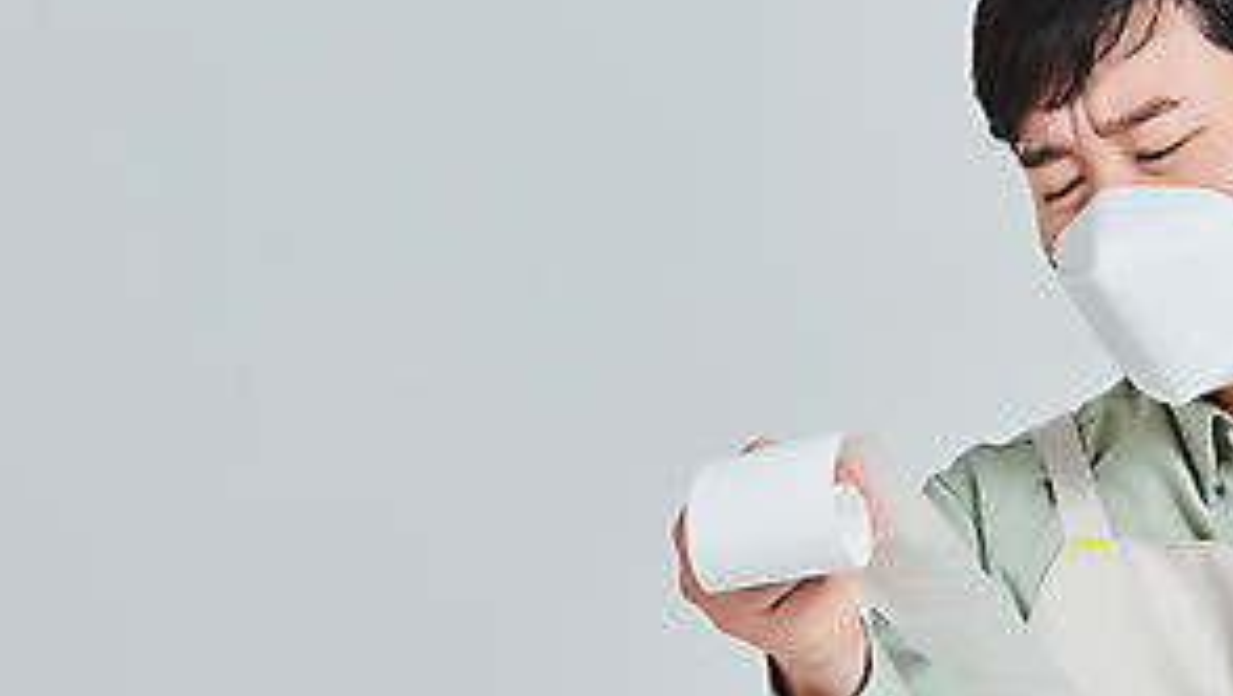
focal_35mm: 288
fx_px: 9425
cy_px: 532
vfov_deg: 4.2
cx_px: 1181
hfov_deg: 7.5
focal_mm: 135
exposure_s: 1/125
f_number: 14
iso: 100
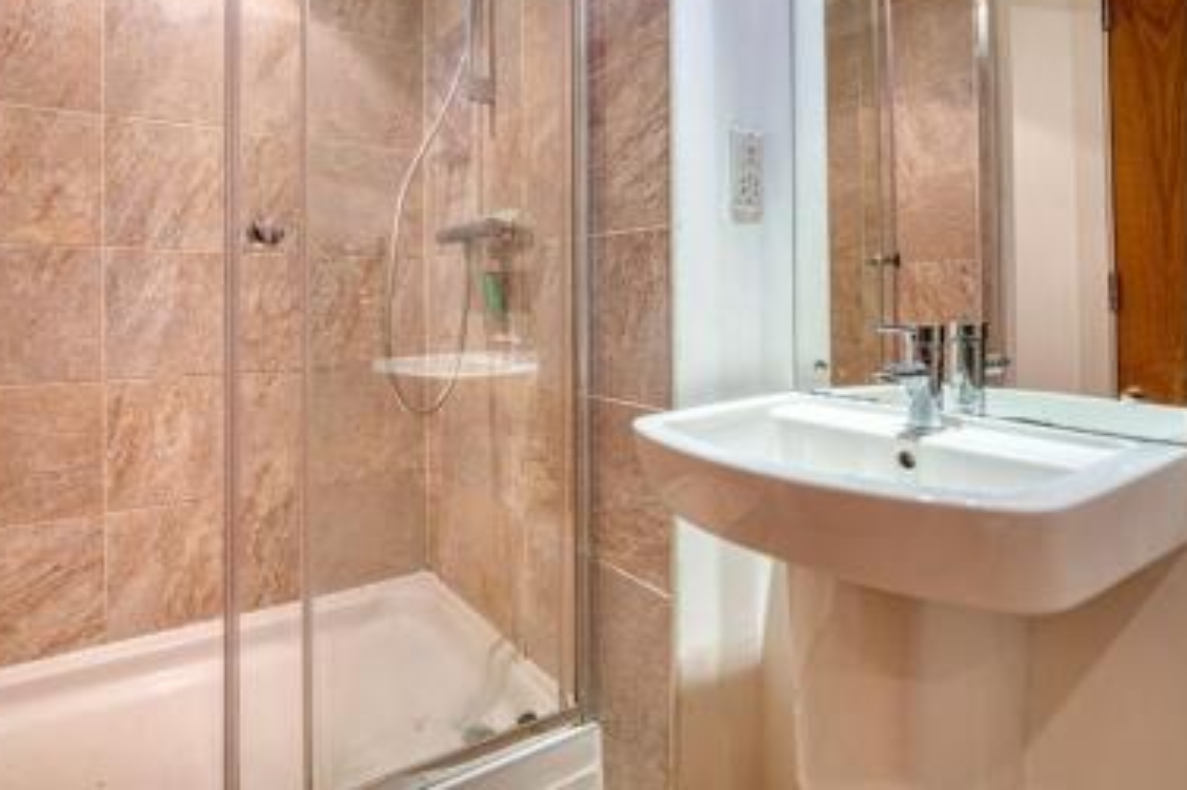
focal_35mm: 19
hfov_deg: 86.4
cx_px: 505
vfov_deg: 63.7
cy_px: 305
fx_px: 626
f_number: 2.8
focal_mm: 15
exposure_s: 1/25
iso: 100
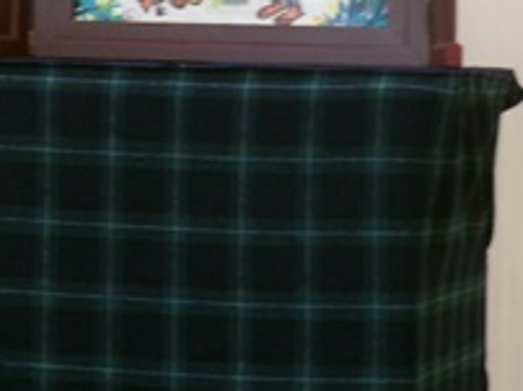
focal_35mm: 313
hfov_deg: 6.3
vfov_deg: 4.7
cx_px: 176
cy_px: 192
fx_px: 4723
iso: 395
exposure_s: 1/60
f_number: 6.2
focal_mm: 20.6
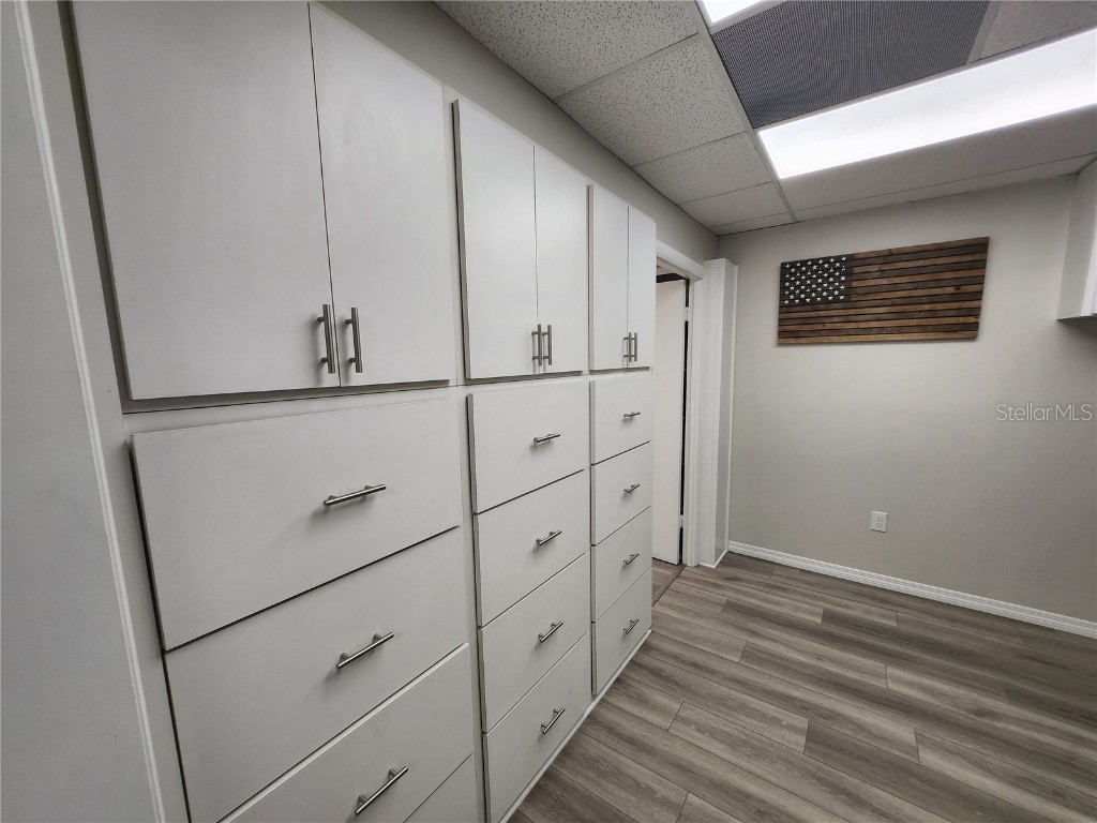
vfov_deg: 89.9
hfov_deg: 106.2
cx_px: 548
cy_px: 412
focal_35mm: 13
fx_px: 412
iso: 40
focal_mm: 1.74
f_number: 2.2
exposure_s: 1/60
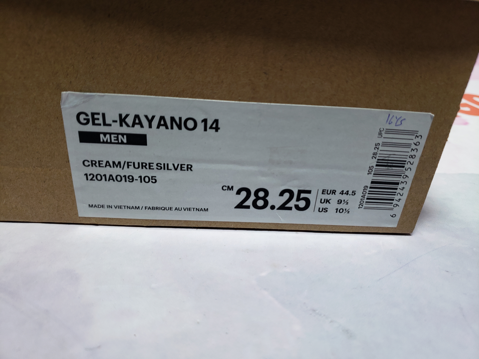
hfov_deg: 67.3
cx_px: 240
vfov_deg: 53.1
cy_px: 180
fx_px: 360
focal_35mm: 26
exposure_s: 1/395
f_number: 1.5
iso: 50
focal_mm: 4.3
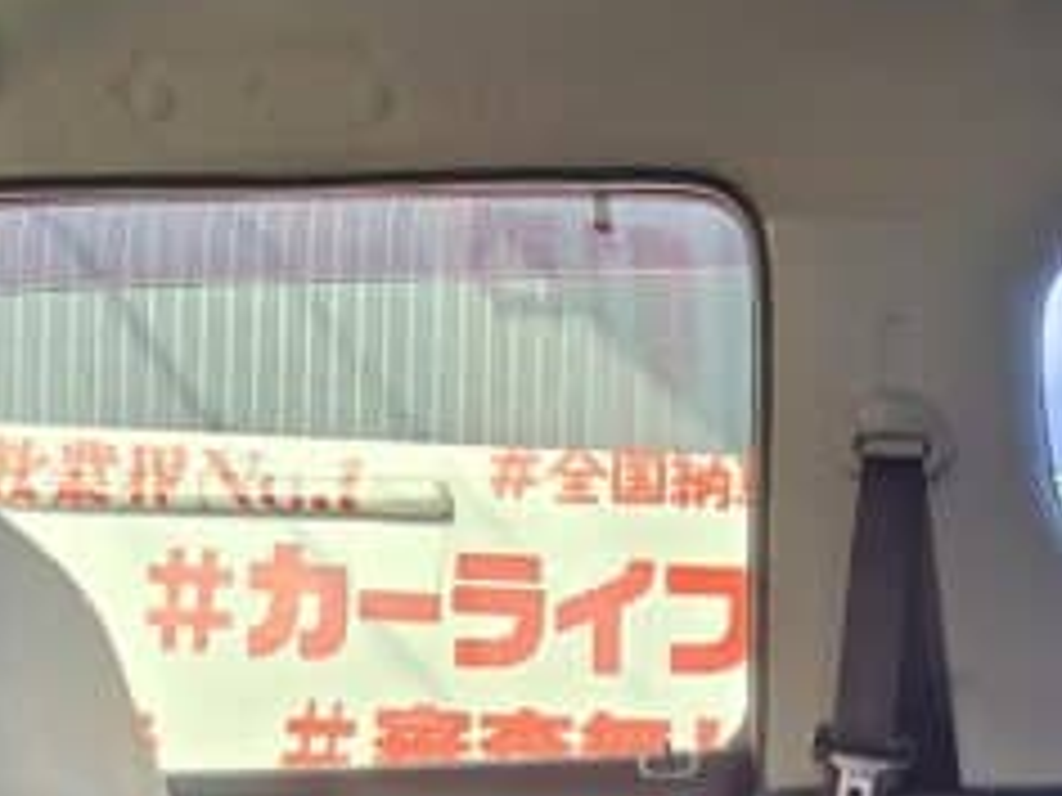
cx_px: 850
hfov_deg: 41.1
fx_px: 1350
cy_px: 1003
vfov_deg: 27.9
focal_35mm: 44
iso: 64
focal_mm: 2.2
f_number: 2.2
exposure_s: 1/50
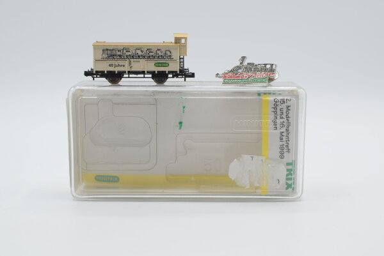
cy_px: 128
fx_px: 560
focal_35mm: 52
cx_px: 192
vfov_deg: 25.8
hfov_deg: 37.8
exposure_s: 1/125
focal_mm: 35
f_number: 8
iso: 160
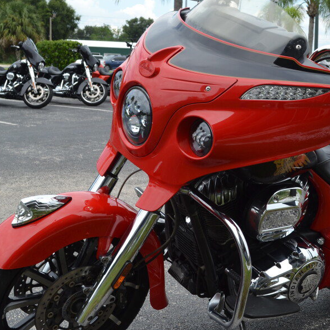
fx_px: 669
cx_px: 229
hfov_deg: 27.5
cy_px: 176
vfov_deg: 27.7
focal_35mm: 62
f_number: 7.1
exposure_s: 1/200
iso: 100
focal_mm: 24
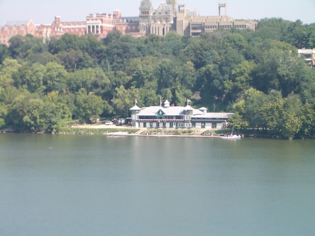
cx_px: 158
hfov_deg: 18.7
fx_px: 955
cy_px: 118
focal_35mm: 105
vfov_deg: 14.1
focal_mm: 17.4
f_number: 4.8
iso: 50
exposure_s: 1/250
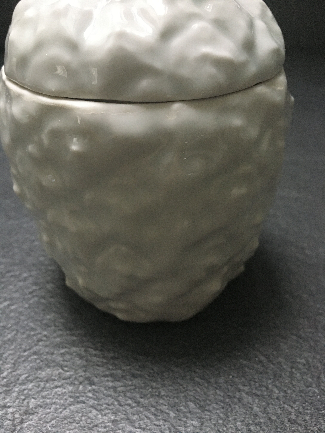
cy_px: 216
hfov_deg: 48.2
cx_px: 162
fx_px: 363
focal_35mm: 29
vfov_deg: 61.7
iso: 200
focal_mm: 4.15
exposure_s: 1/25
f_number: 2.2
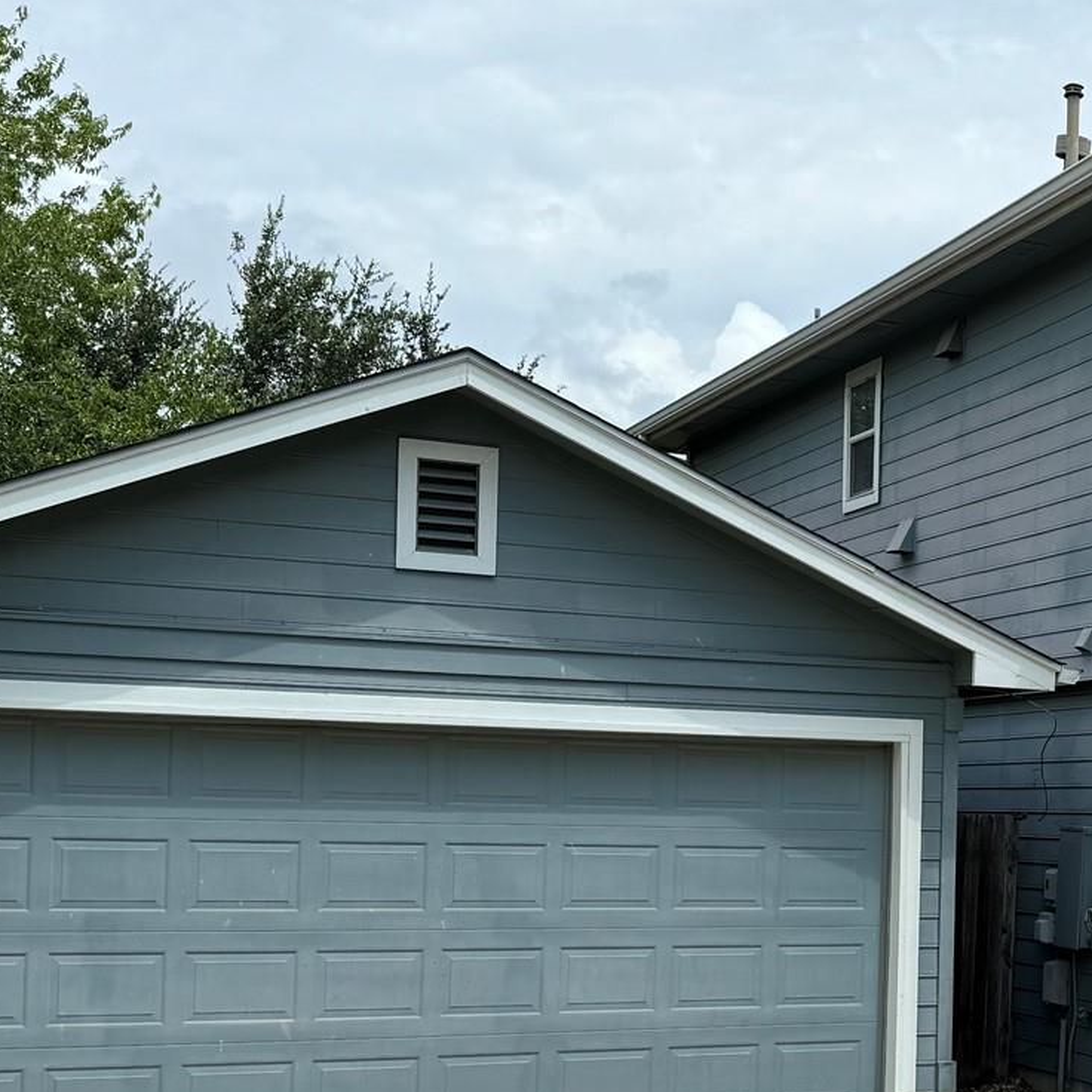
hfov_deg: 27.3
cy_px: 779
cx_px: 1105
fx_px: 2106
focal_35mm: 59
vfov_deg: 28.8
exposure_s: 1/4310
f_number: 1.78
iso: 80
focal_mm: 6.76
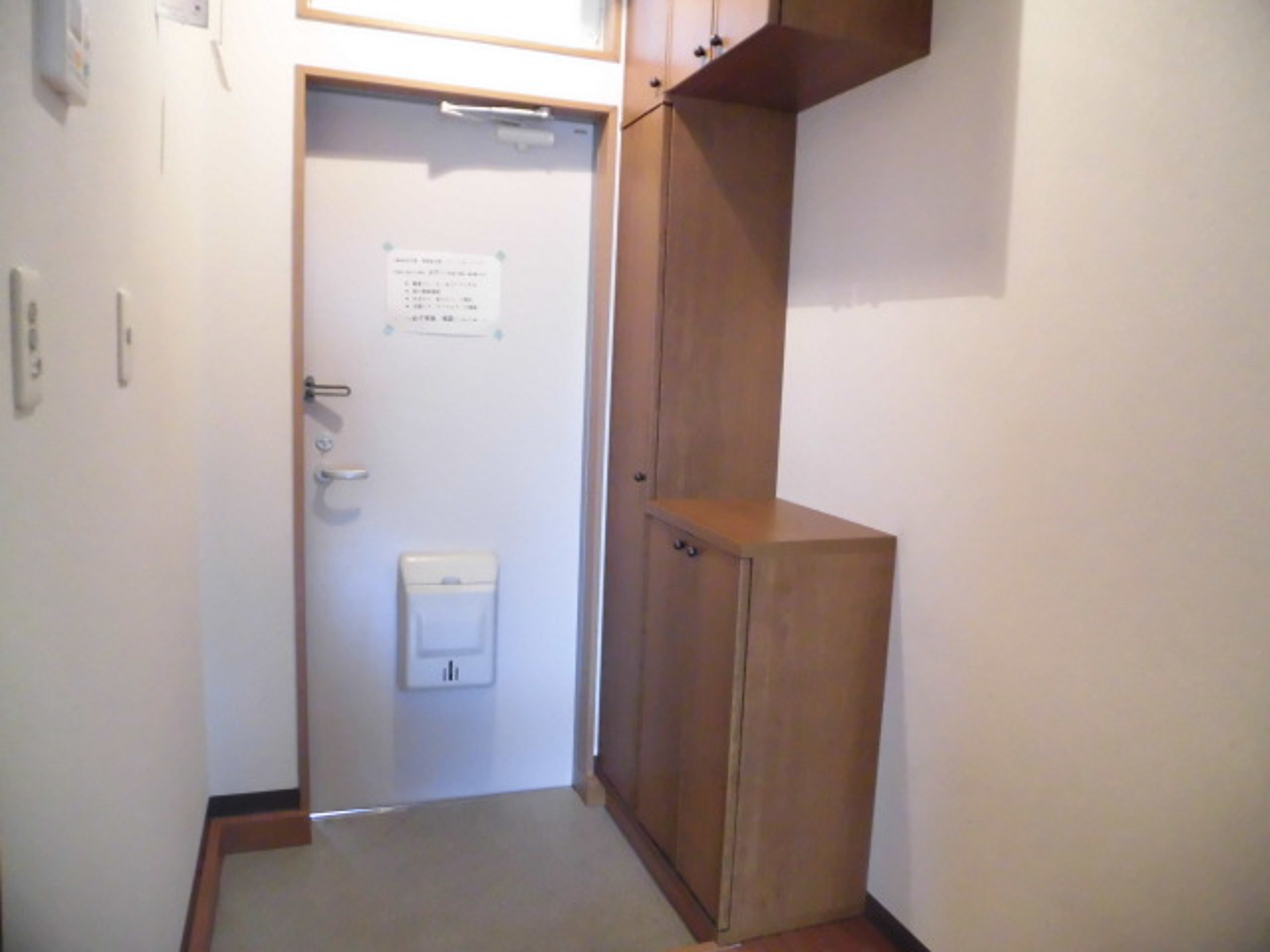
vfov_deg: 56.8
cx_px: 635
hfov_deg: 71.6
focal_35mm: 24
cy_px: 476
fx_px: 881
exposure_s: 1/15
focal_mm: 4.3
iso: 800
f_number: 3.1
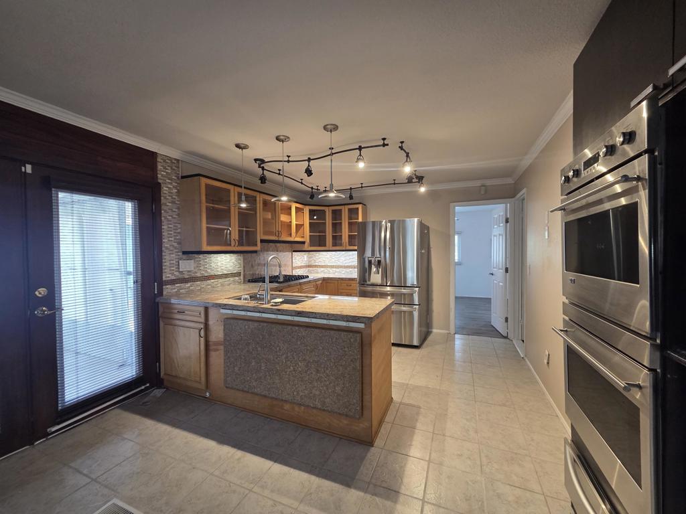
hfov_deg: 106.2
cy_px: 257
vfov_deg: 89.9
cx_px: 343
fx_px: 258
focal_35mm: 13
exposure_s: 1/60
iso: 160
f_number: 2.2
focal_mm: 2.2
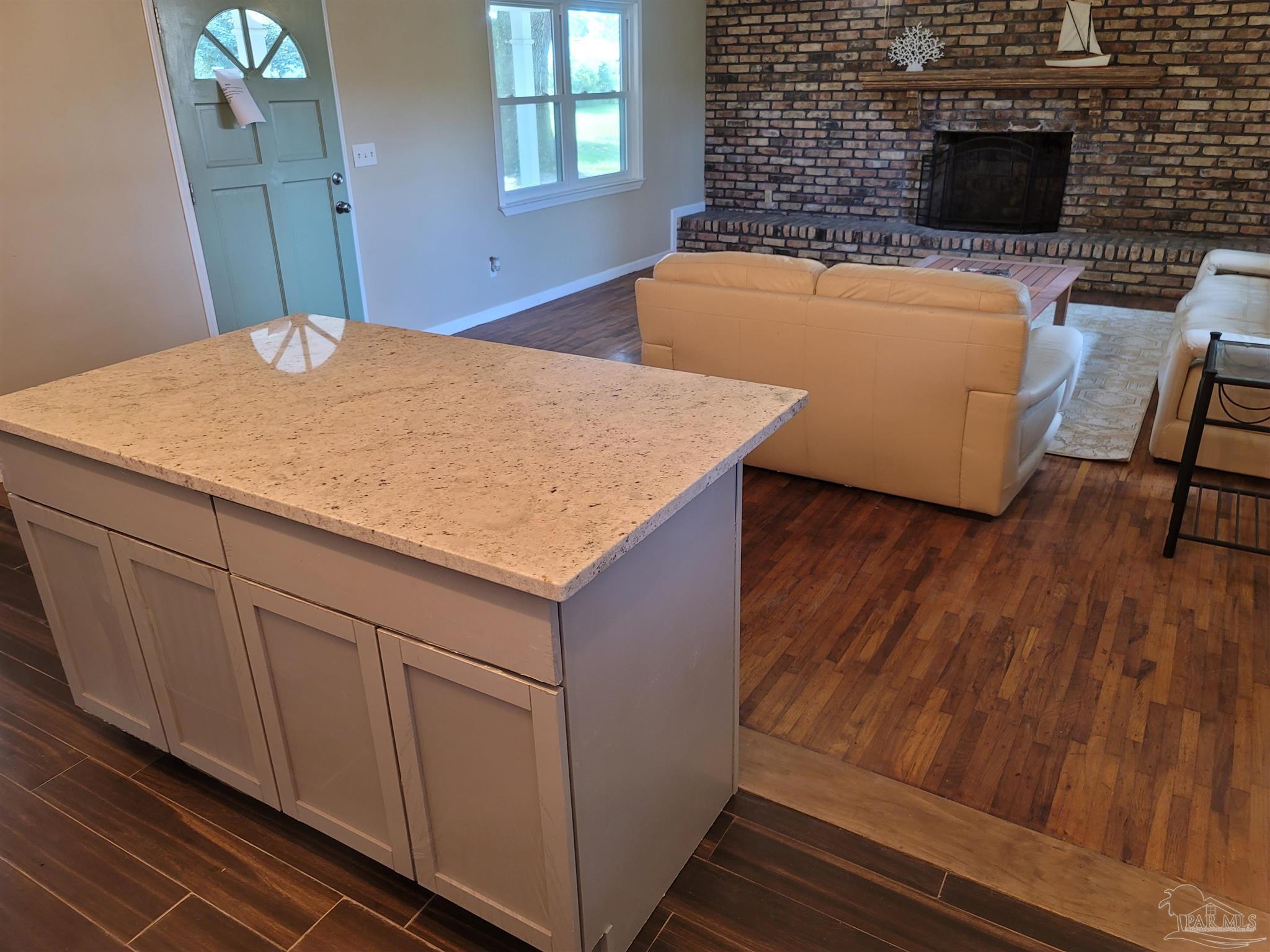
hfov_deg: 69.4
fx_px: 917
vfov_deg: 54.9
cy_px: 476
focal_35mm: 25
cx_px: 635
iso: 200
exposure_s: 1/39
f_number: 1.8
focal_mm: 7
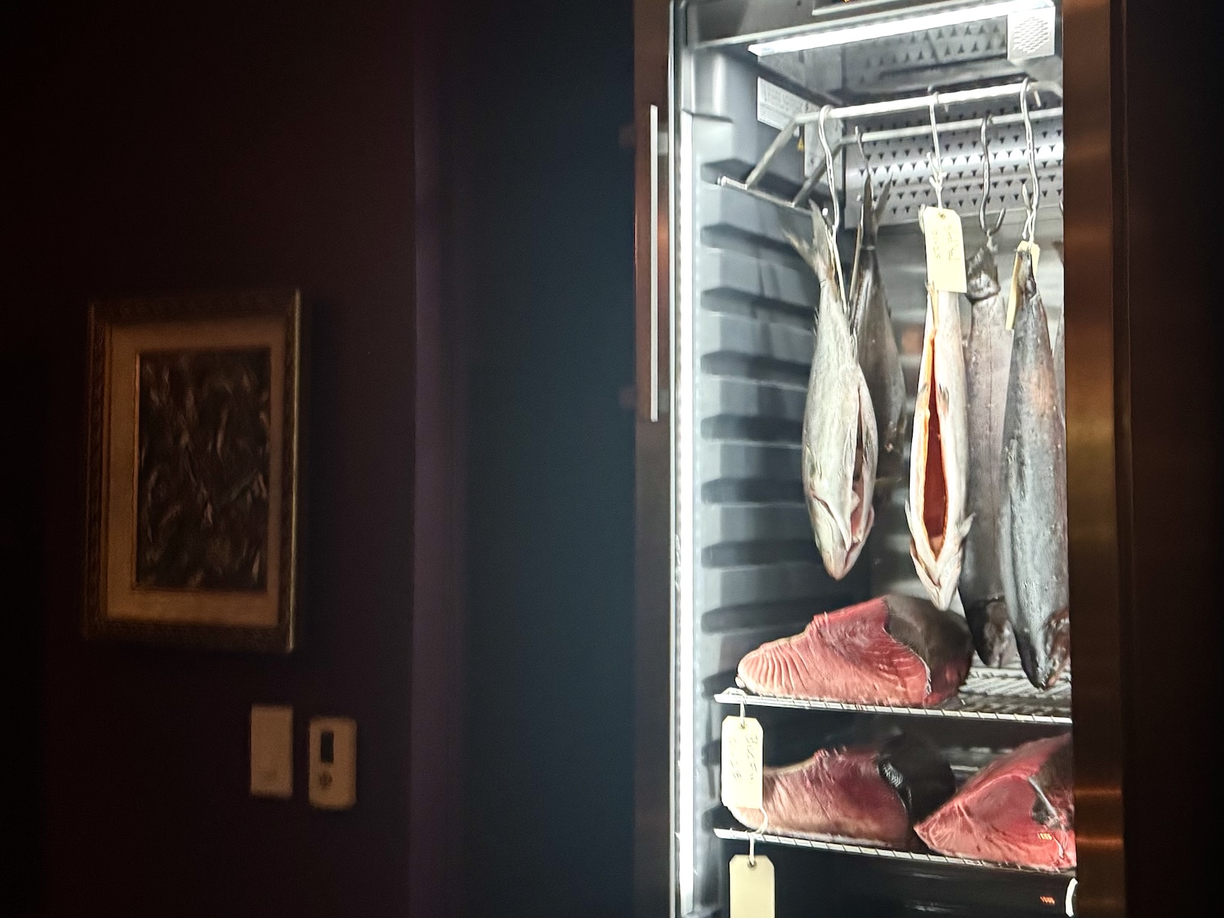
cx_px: 612
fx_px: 849
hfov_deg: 71.6
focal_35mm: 24
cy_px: 459
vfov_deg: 56.8
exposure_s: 1/31
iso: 640
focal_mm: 6.76
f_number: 1.78
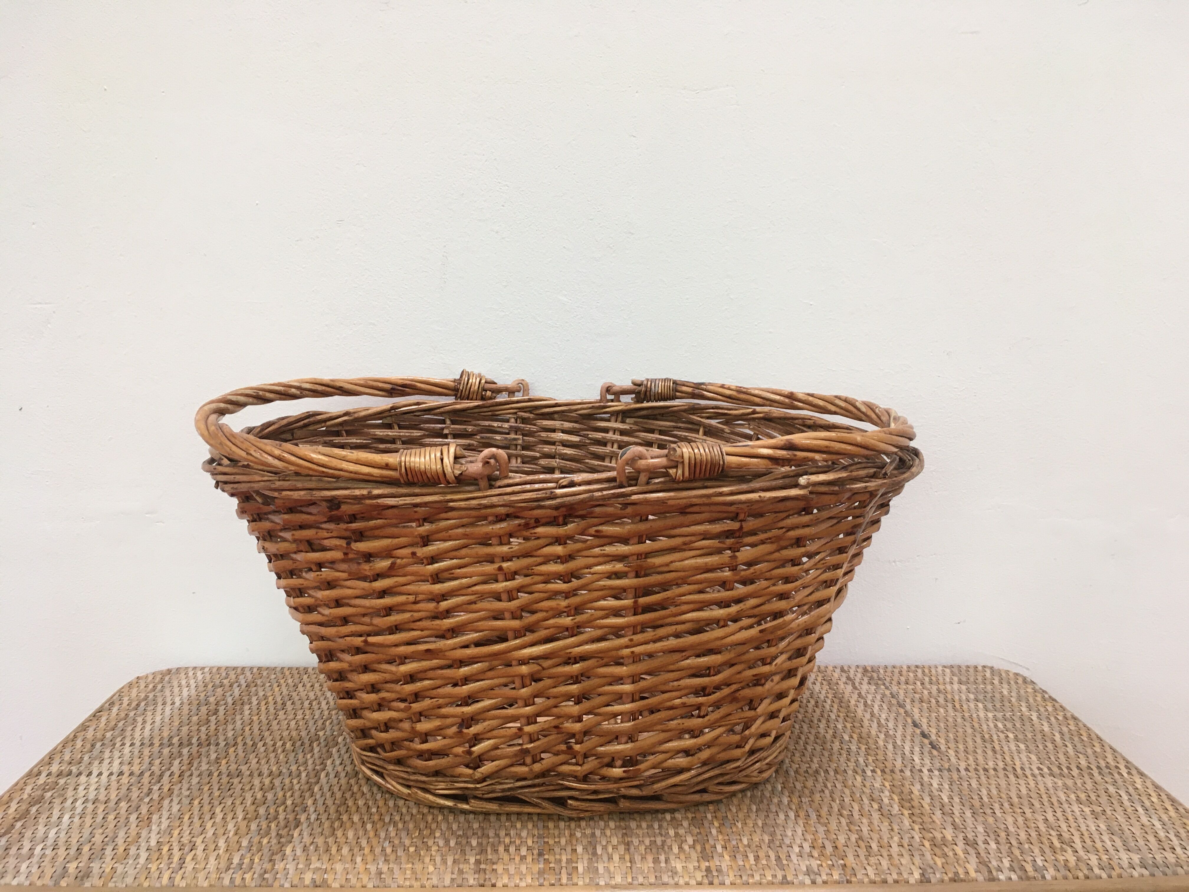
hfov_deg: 61.7
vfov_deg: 48.2
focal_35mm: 29
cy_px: 446
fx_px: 996
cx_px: 594
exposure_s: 1/33
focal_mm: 4.15
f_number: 2.2
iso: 80
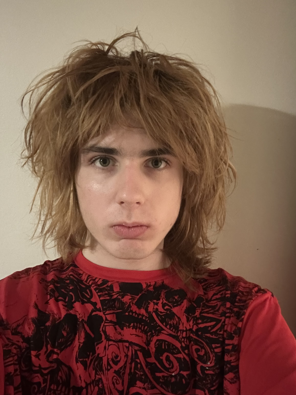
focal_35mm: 30
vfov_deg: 60.0
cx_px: 148
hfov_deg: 46.8
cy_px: 198
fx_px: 342
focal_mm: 2.69
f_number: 1.9
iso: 640
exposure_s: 1/20
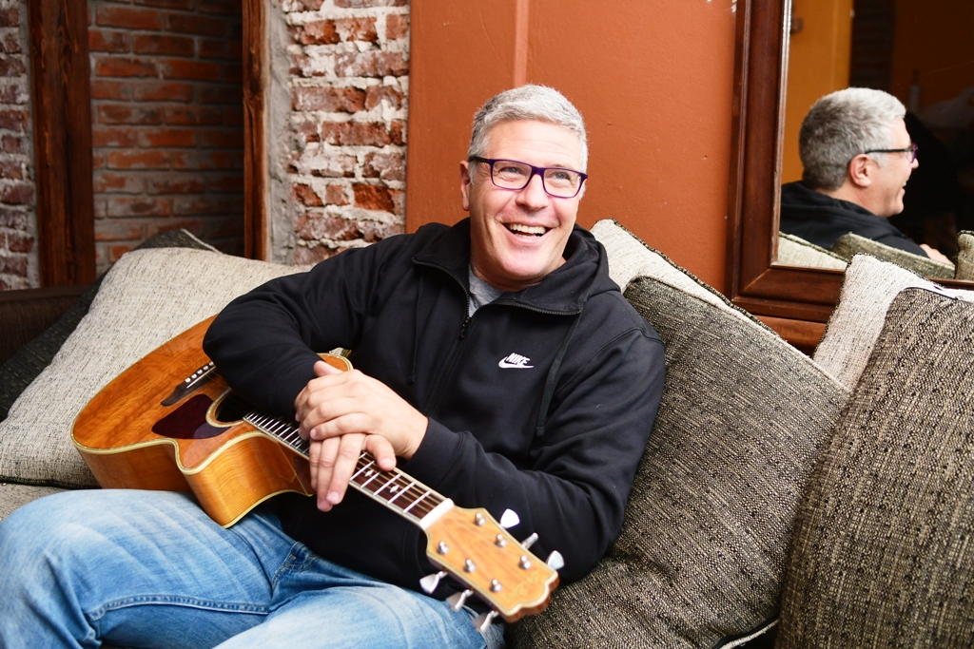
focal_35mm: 45
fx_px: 1218
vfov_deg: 29.9
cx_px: 487
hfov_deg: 43.6
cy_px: 324
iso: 800
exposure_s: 1/100
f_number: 2.8
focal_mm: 30
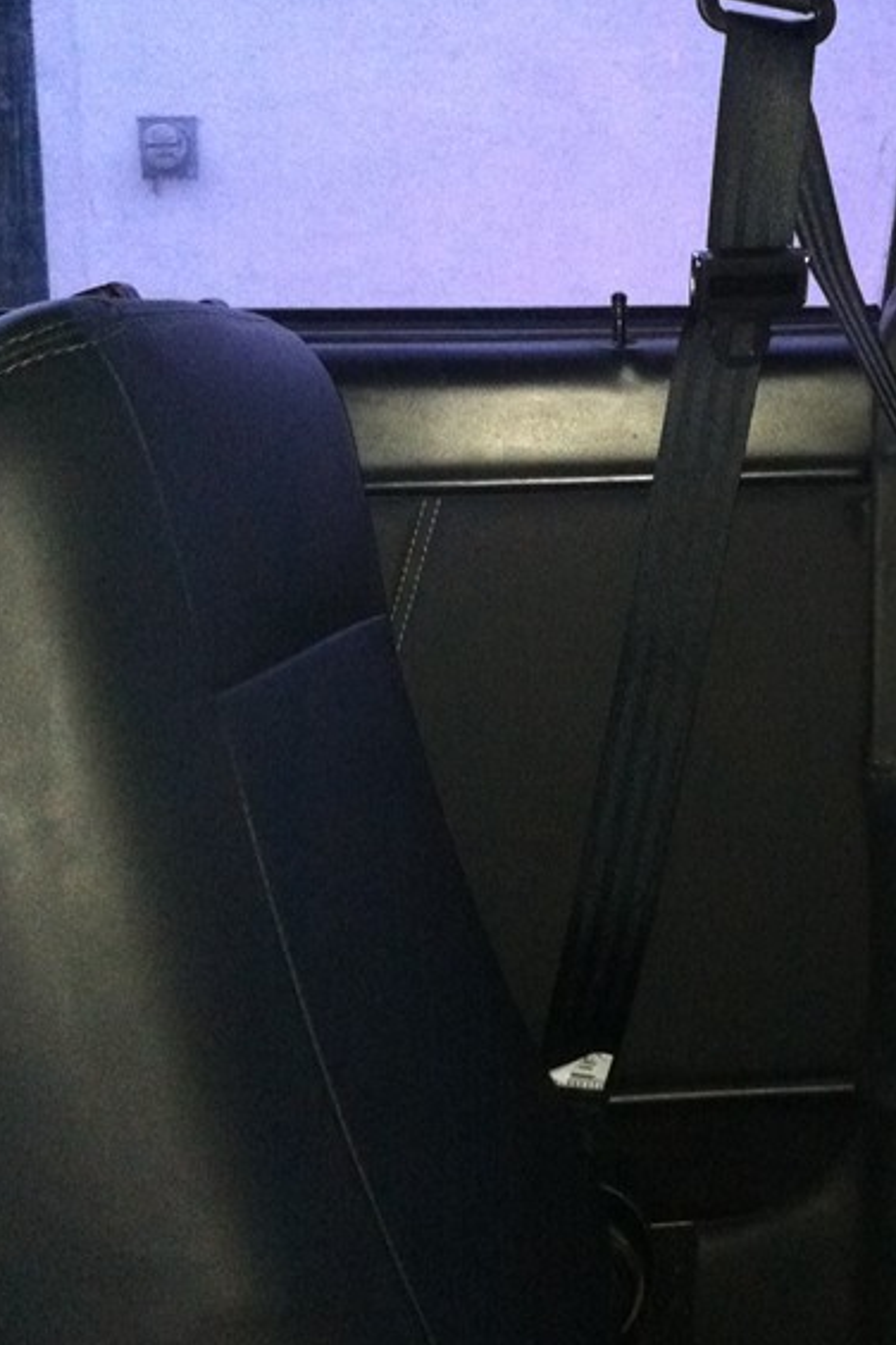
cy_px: 627
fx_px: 2464
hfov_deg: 20.4
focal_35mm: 66
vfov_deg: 30.5
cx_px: 707
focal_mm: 3.85
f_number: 2.8
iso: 500
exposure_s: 1/15
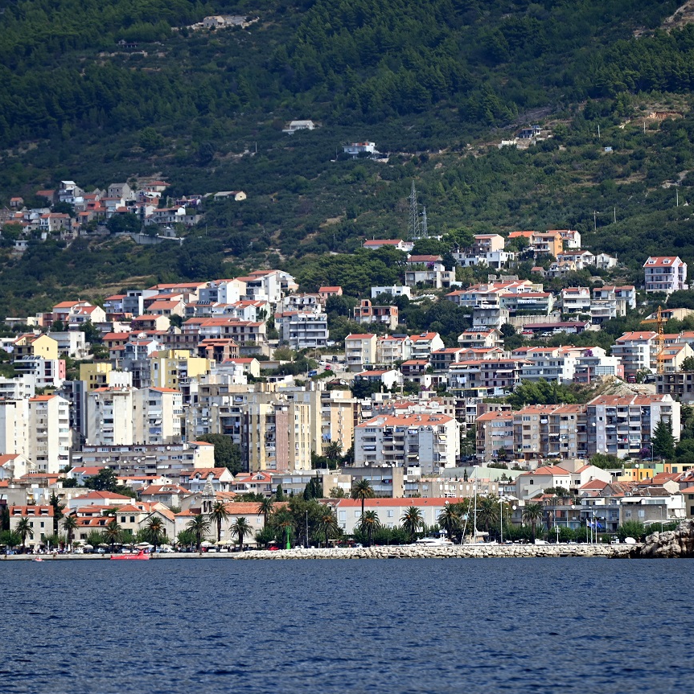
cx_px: 380
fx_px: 7258
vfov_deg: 5.5
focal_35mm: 320
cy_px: 348
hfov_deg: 5.5
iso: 200
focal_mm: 250
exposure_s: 1/1000
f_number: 5.6
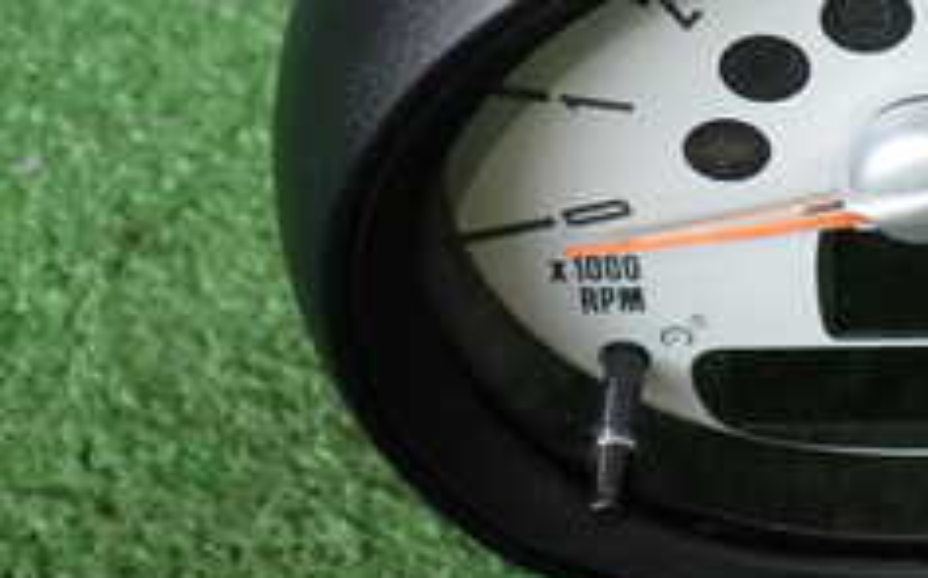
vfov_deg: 15.8
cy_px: 4
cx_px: 865
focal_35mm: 81
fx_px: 2047
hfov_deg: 24.7
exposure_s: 1/60
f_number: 2.3
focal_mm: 5.4
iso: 125
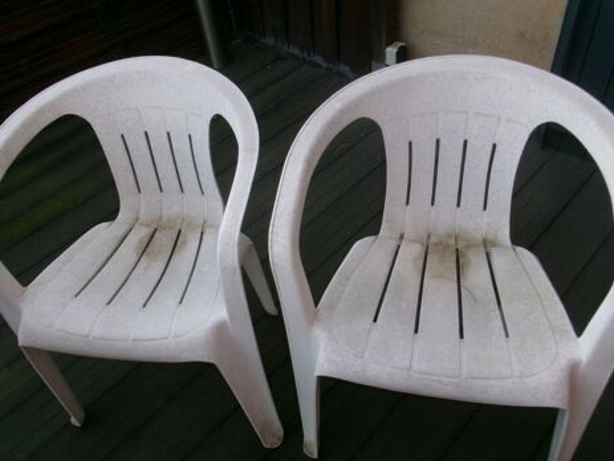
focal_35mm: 29
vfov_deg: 48.3
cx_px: 305
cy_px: 237
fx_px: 515
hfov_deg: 61.6
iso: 160
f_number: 3.9
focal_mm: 5.1
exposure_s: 1/34
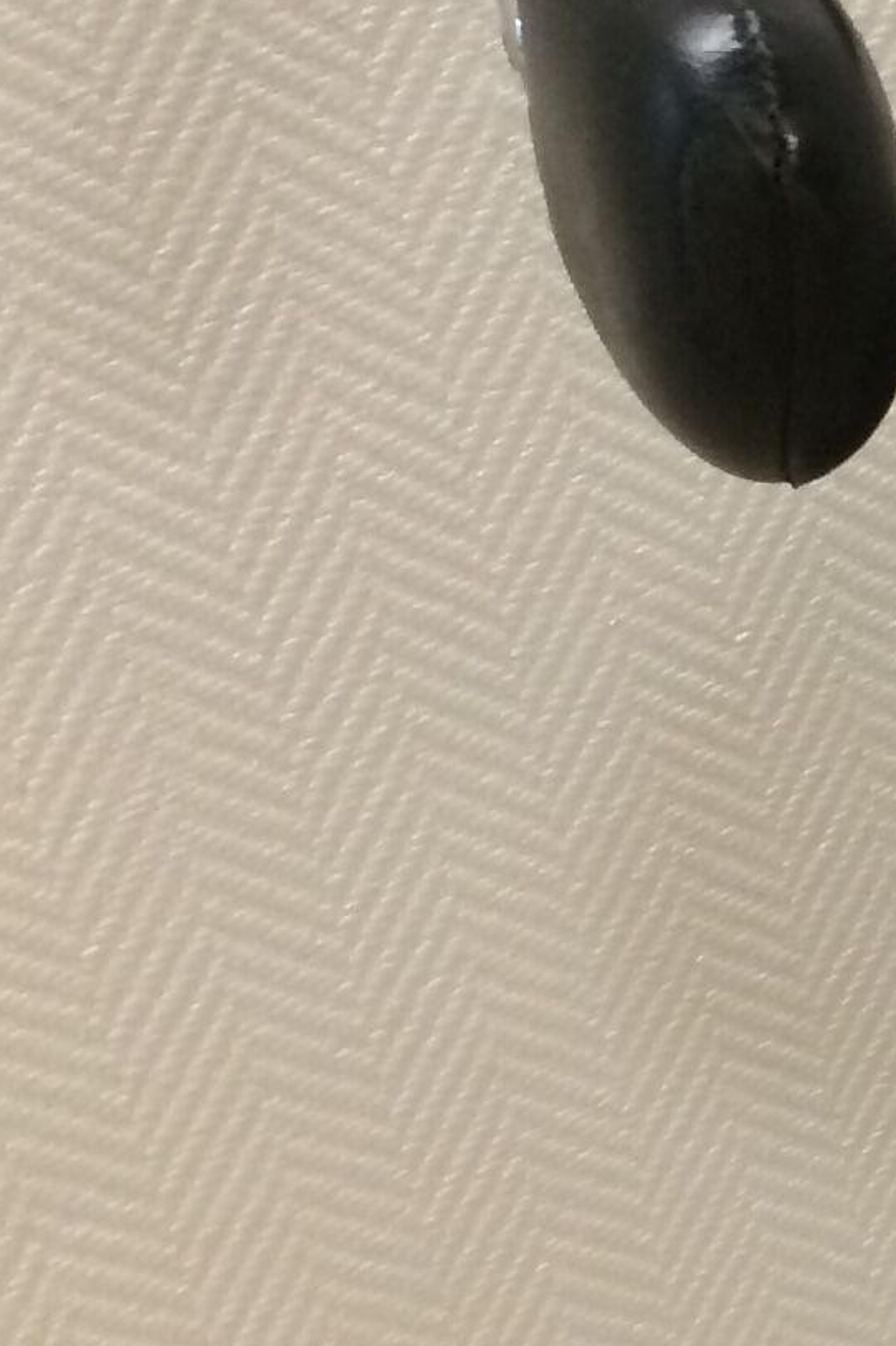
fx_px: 4521
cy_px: 823
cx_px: 1947
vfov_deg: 16.9
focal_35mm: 121
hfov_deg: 10.2
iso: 160
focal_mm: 4.15
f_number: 2.2
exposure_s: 1/33
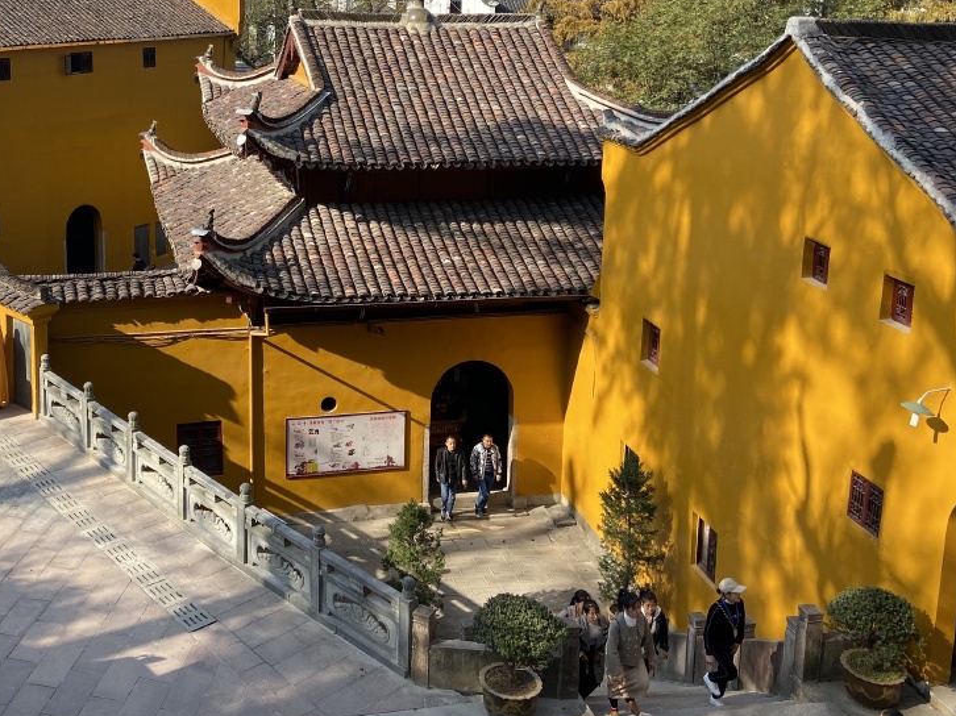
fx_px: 1187
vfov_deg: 32.8
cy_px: 163
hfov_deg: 42.6
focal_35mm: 43
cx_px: 252
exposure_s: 1/920
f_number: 1.8
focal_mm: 4.25
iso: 32
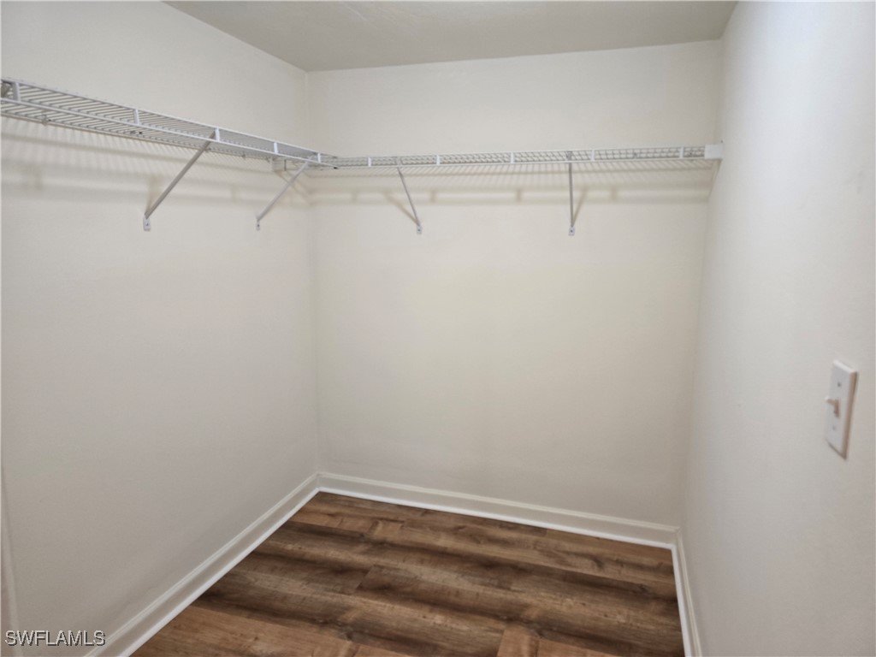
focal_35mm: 23
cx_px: 438
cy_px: 328
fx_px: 582
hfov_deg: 73.9
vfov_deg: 58.9
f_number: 1.7
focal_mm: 6.3
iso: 160
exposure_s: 1/120
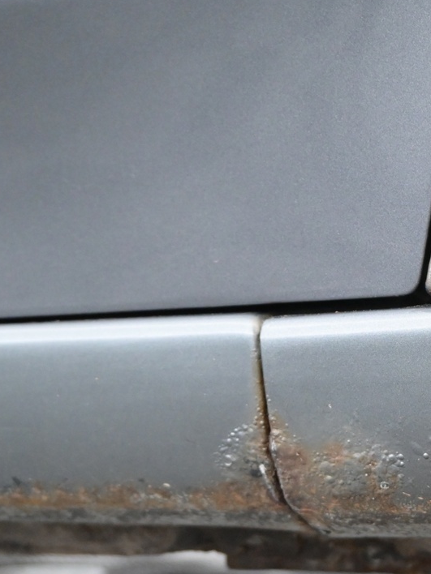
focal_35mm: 68
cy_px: 390
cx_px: 407
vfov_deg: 28.5
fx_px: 1123
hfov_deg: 21.1
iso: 2500
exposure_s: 1/30
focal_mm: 20.5
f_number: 3.8
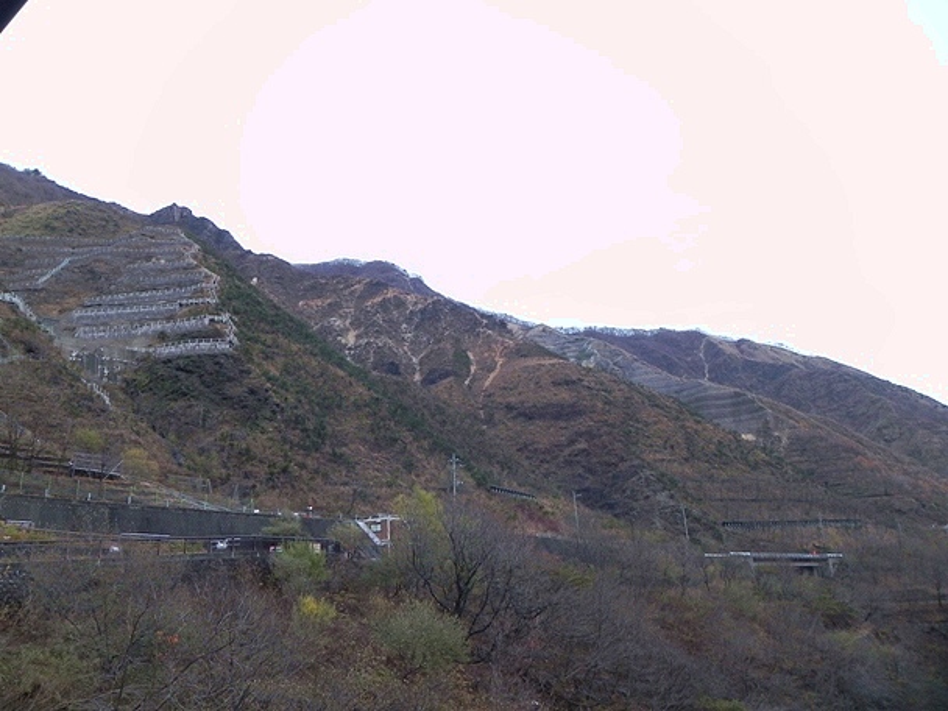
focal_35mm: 26
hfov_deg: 67.3
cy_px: 356
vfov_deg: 53.1
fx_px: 712
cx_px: 474
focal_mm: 4.6
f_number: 4.5
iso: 200
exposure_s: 1/8.2
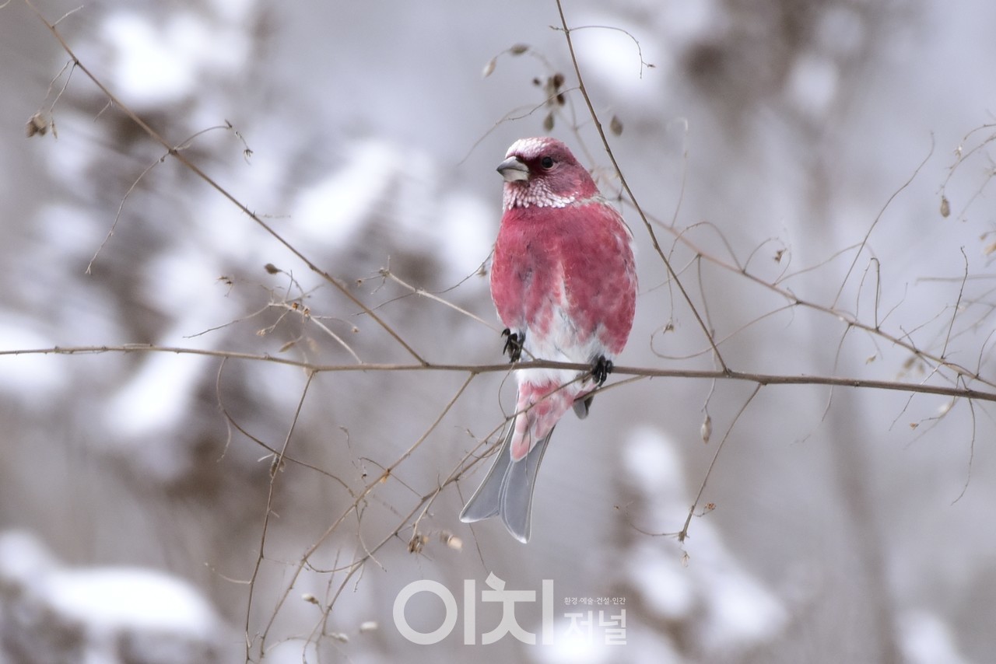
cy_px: 332
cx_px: 498
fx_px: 13836
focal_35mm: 500
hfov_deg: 4.1
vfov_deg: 2.8
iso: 1000
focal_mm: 500
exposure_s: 1/320
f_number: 5.6
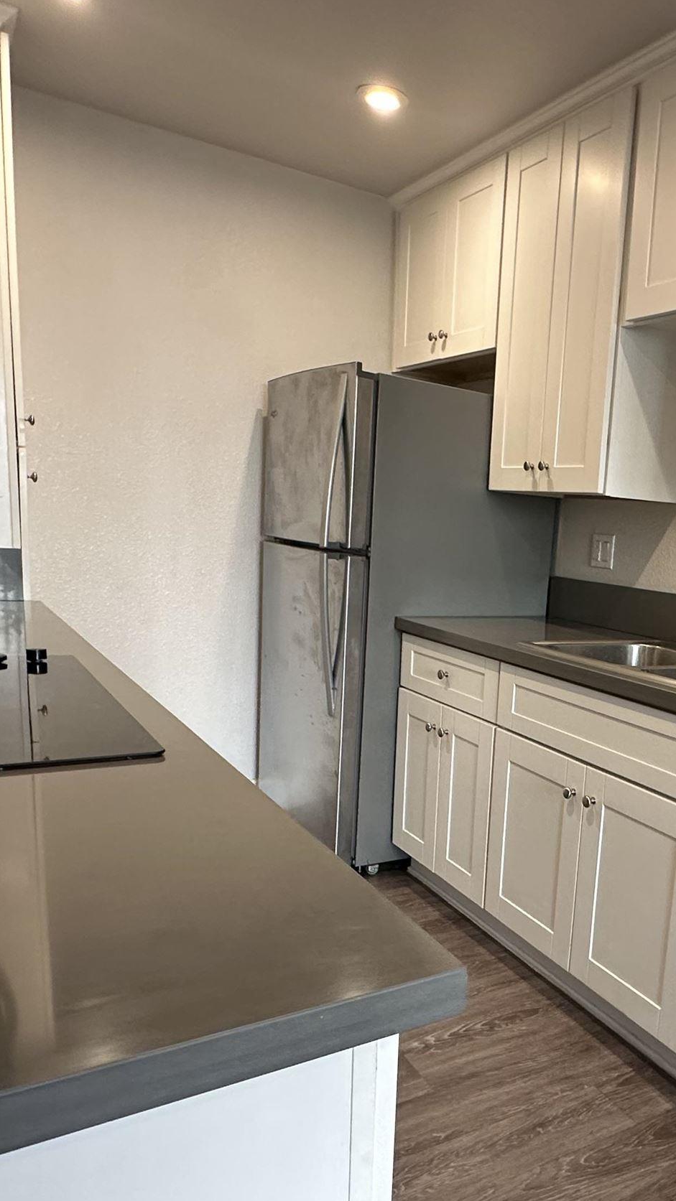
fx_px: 892
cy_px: 710
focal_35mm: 28
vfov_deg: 67.4
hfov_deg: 39.7
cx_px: 550
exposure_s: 1/120
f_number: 2.2
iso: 250
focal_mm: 2.22
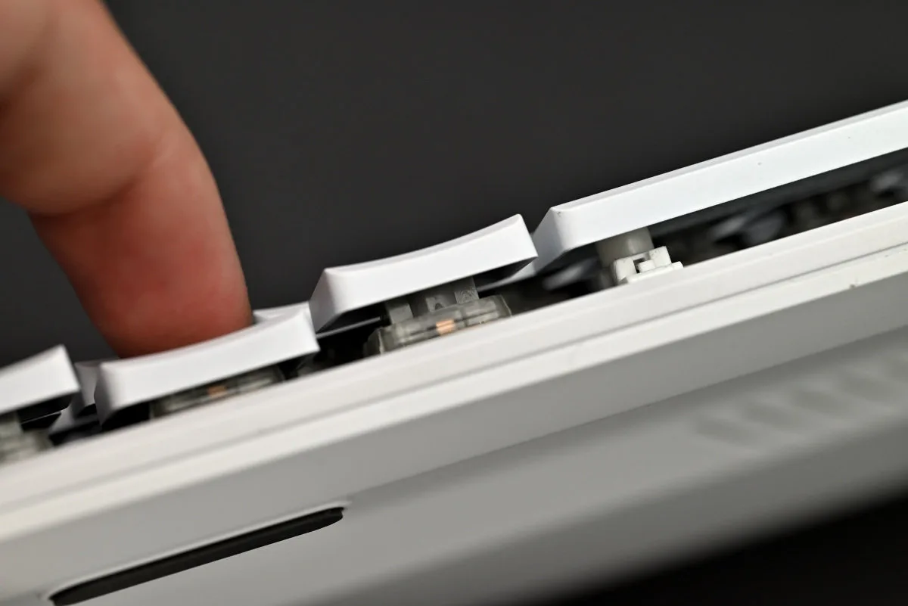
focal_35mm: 105
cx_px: 454
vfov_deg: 13.1
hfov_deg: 19.4
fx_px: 2649
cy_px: 303
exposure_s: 1/250
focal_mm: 105
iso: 640
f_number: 8
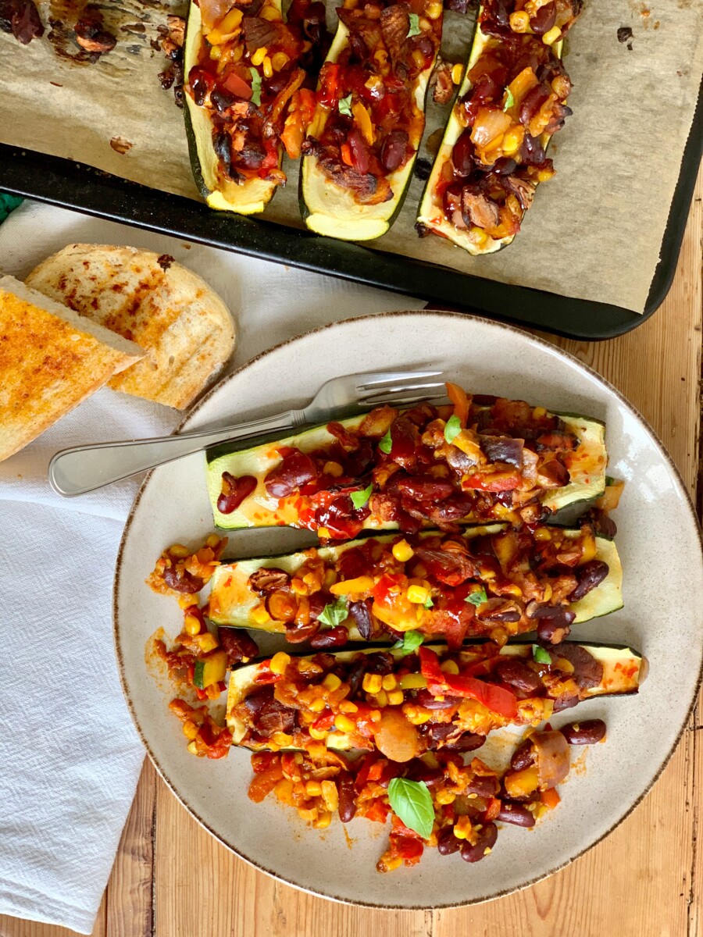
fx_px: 1408
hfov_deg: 28.0
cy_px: 468
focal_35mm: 52
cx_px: 352
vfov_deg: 36.8
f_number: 2.4
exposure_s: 1/122
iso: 100
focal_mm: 6
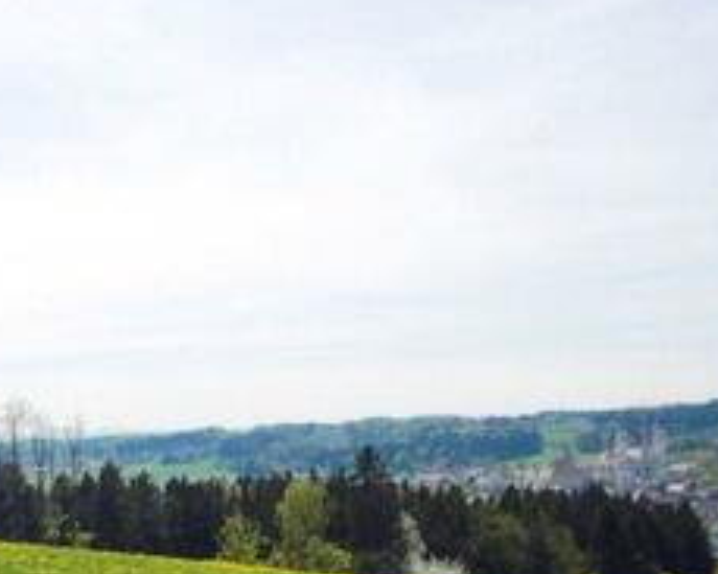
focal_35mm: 100
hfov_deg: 18.7
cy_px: 502
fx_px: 2124
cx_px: 20
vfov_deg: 15.2
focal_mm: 7.1
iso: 80
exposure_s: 1/250
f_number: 9.1
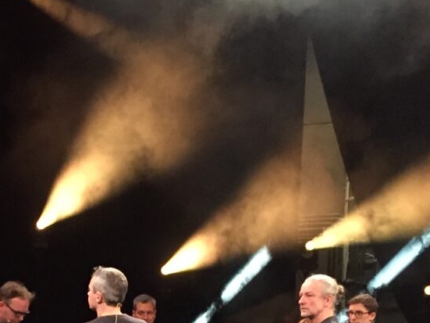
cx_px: -98
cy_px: 434
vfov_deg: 14.0
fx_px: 1254
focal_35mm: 101
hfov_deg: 18.4
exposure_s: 1/25
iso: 250
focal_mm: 4.15
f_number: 2.2
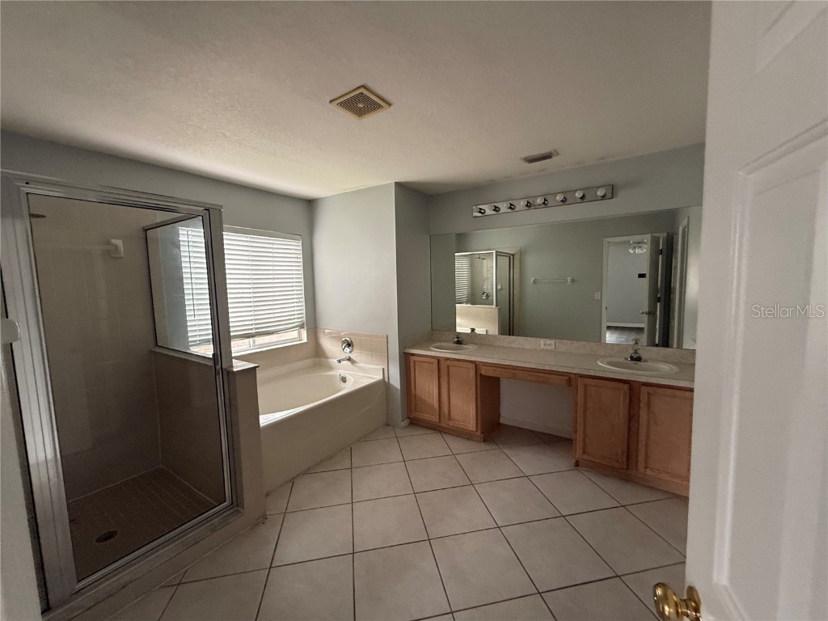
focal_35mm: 14
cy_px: 310
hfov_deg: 102.1
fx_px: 335
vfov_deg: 85.7
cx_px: 414
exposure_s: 1/99
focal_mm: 2.22
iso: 250
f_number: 2.2
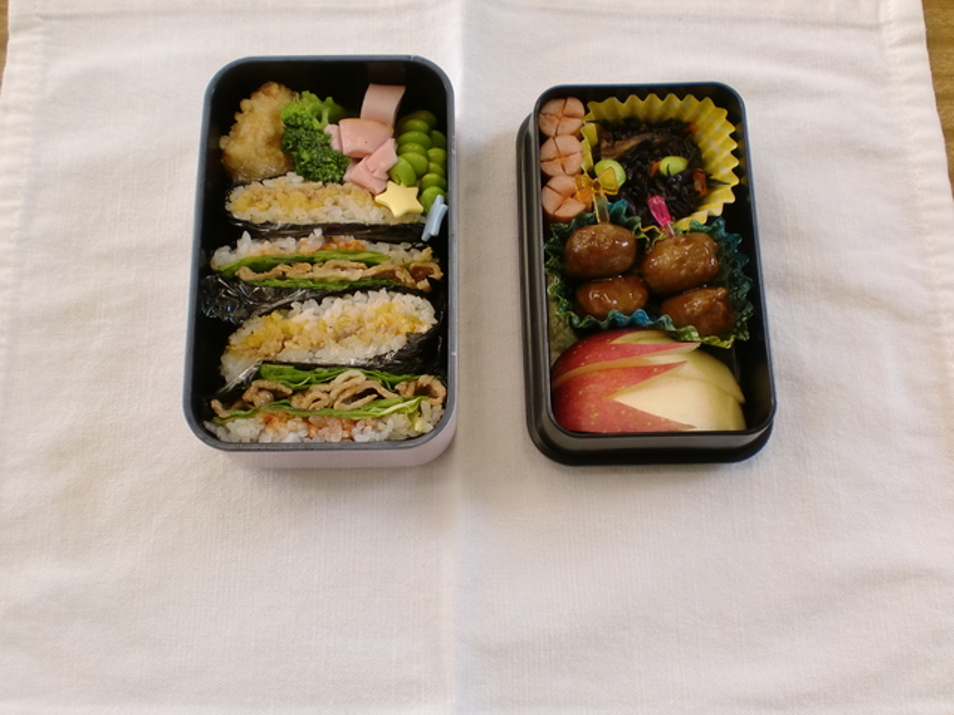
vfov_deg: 40.7
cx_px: 477
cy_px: 358
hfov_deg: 52.6
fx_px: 965
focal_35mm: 35
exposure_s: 1/60
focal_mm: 6.3
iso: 80
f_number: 3.1
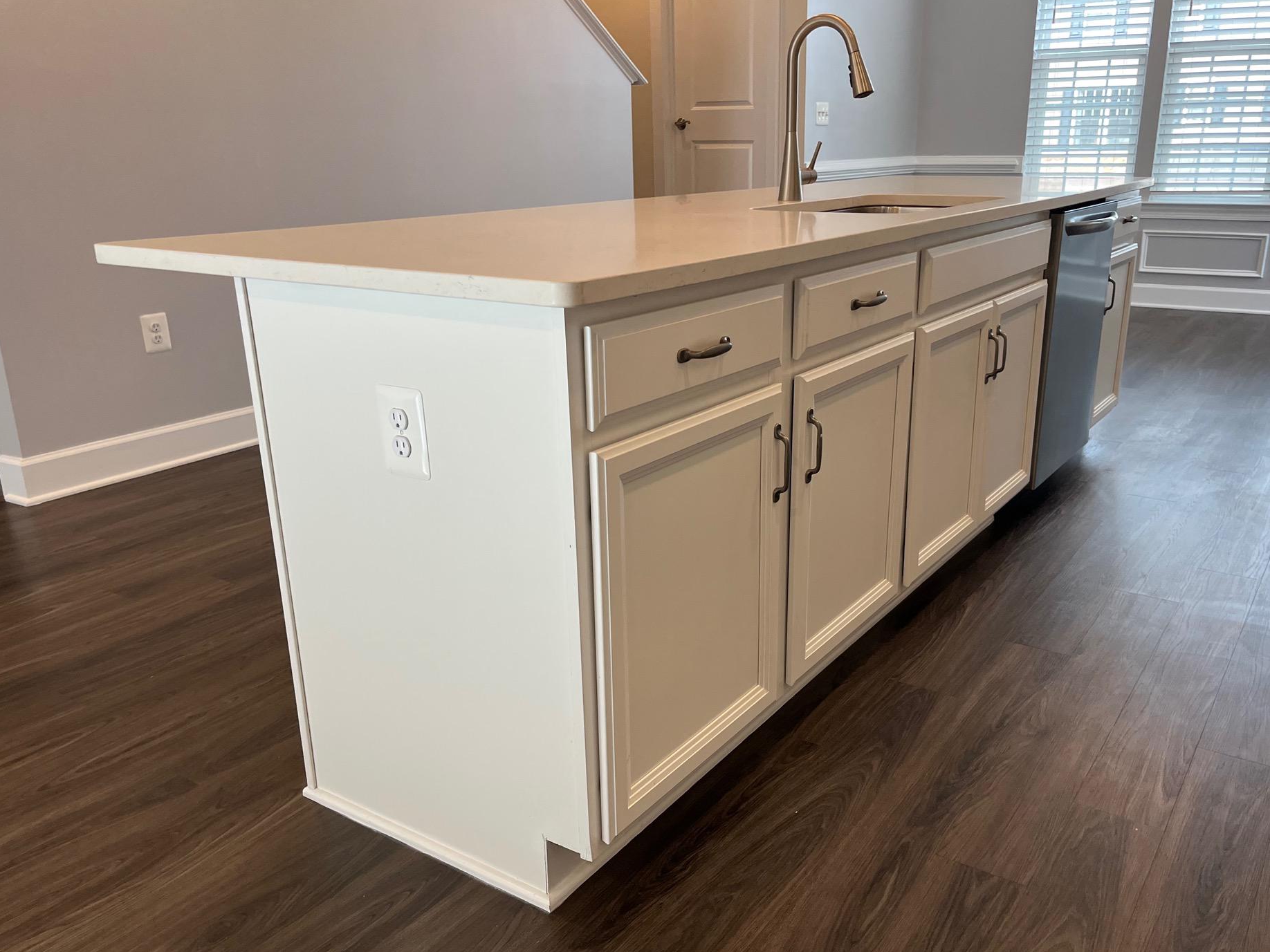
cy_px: 517
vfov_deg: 48.2
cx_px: 706
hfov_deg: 61.5
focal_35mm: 29
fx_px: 1064
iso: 100
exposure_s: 1/120
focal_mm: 5.1
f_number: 1.6
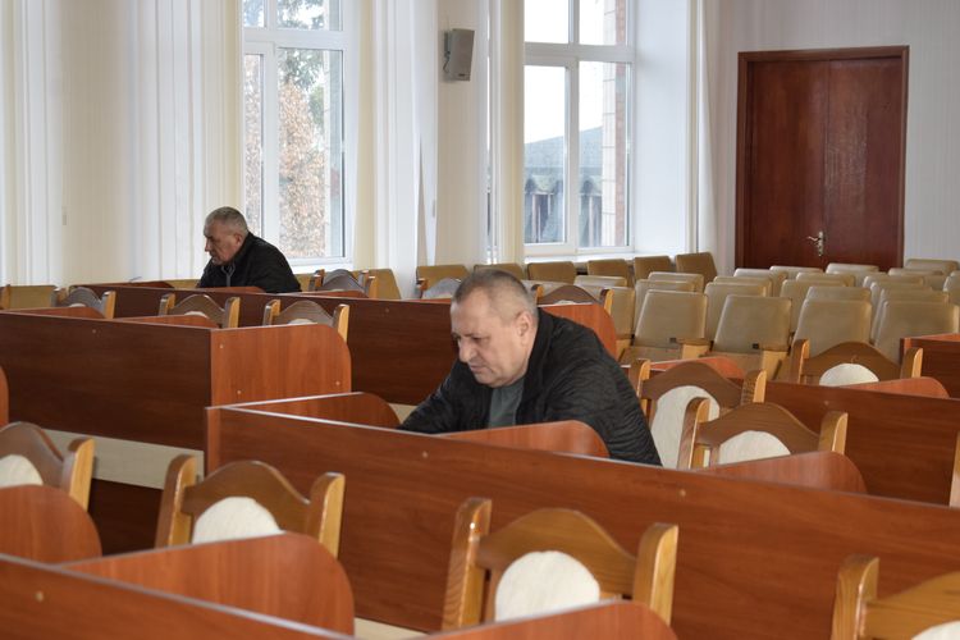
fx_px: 2200
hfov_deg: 24.6
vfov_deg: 16.6
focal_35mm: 82
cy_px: 320
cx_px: 480
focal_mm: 55
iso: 800
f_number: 5.6
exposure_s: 1/80
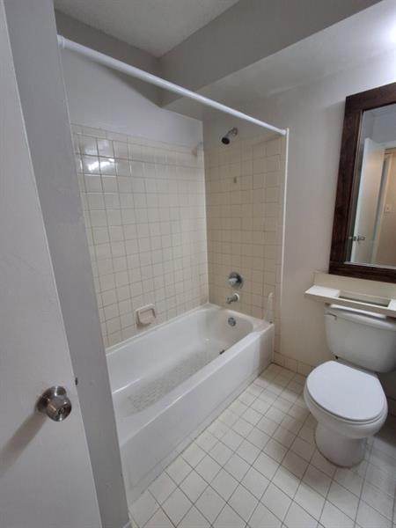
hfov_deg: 78.1
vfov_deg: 94.5
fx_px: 244
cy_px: 264
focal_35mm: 16
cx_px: 198
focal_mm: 1.64
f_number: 2.2
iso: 40
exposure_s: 1/40
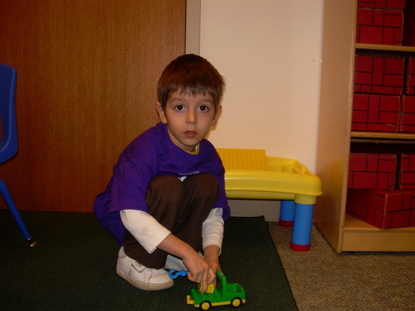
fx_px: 456
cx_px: 208
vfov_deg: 37.7
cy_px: 156
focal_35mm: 38
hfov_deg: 49.0
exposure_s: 1/60
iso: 50
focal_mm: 6.3
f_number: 2.8
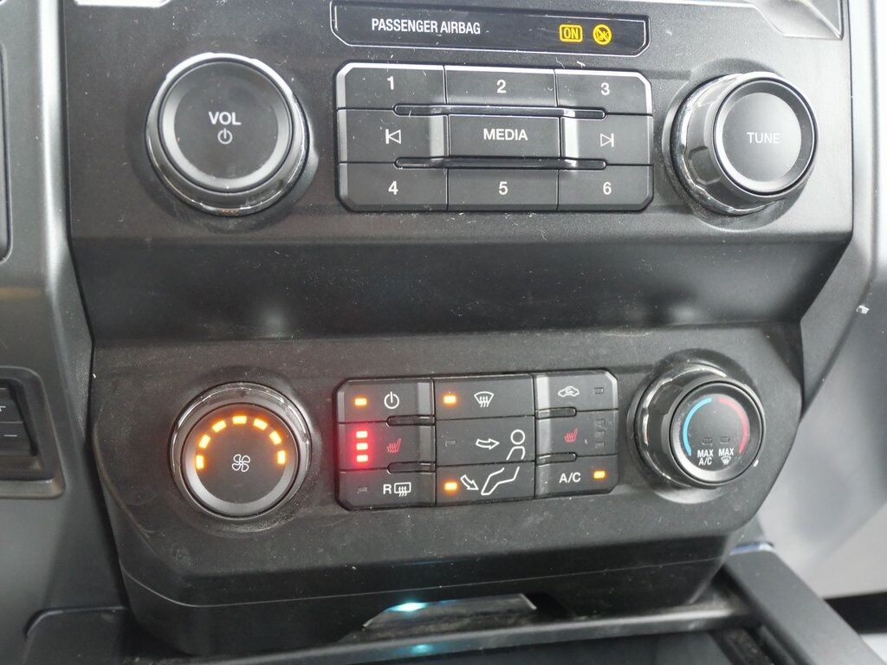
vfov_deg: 41.8
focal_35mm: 34
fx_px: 871
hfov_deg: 54.0
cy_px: 332
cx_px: 444
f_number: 4
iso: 3200
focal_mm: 17
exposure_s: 1/40
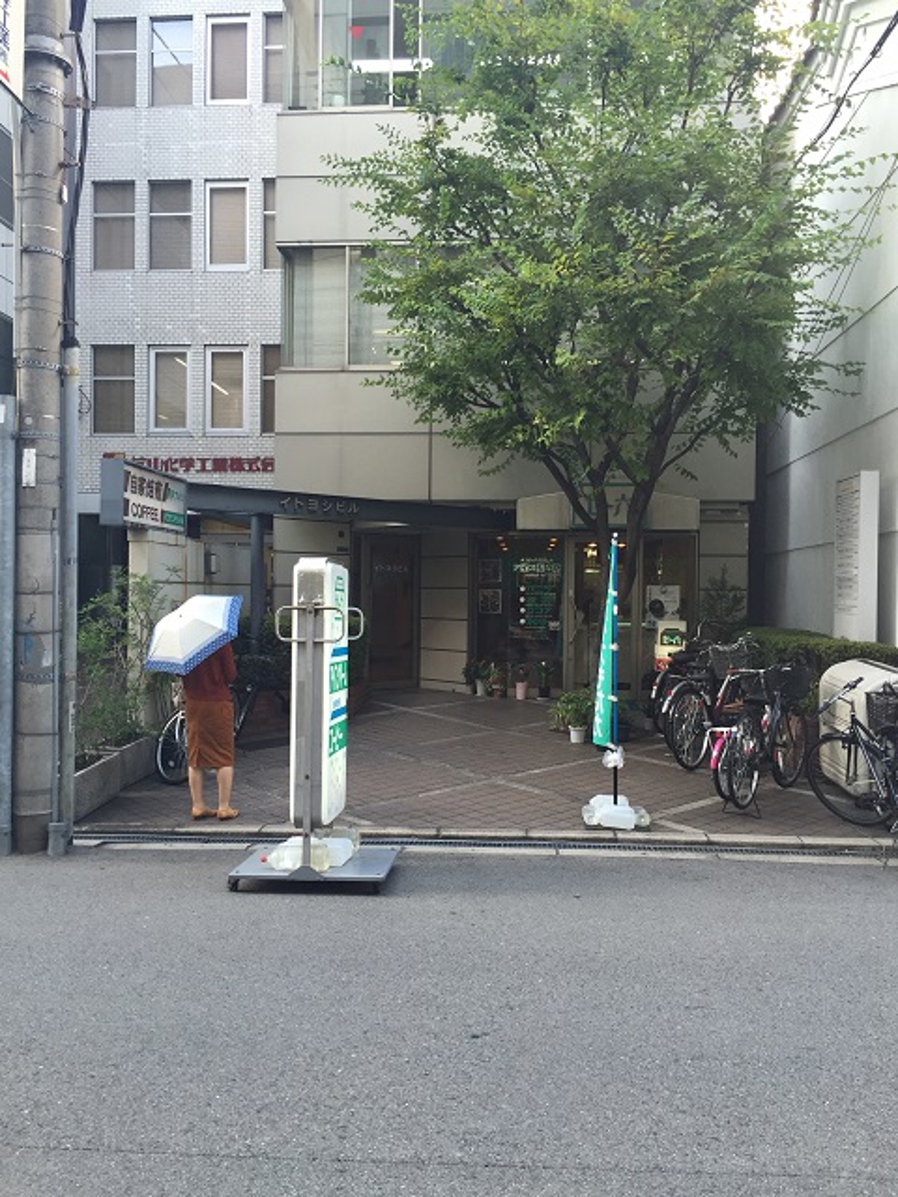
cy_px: 598
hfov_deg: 48.2
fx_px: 1003
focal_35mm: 29
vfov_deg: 61.7
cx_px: 449
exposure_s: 1/120
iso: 50
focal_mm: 4.15
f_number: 2.2
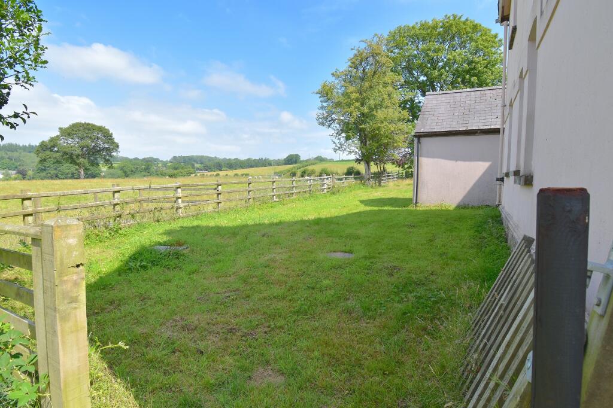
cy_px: 204
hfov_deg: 85.4
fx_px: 332
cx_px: 306
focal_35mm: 20
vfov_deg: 63.2
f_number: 8
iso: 200
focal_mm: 13
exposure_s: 1/250
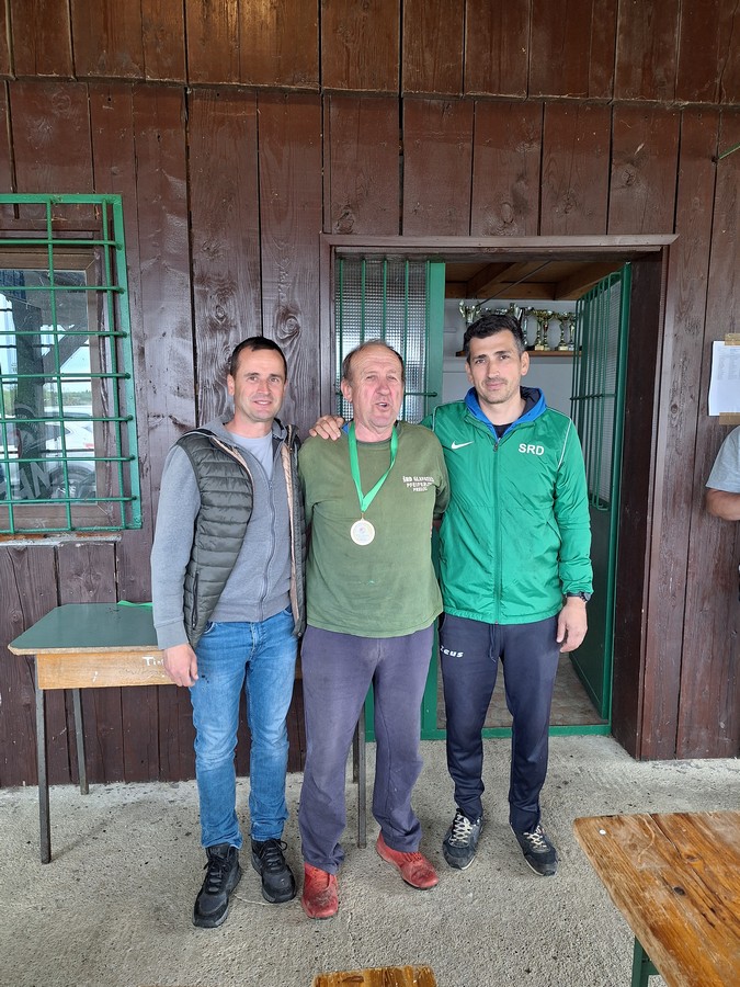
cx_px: 370
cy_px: 494
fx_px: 656
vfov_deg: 73.9
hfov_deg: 58.9
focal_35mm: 23
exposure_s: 1/100
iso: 64
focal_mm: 5.54
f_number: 1.8
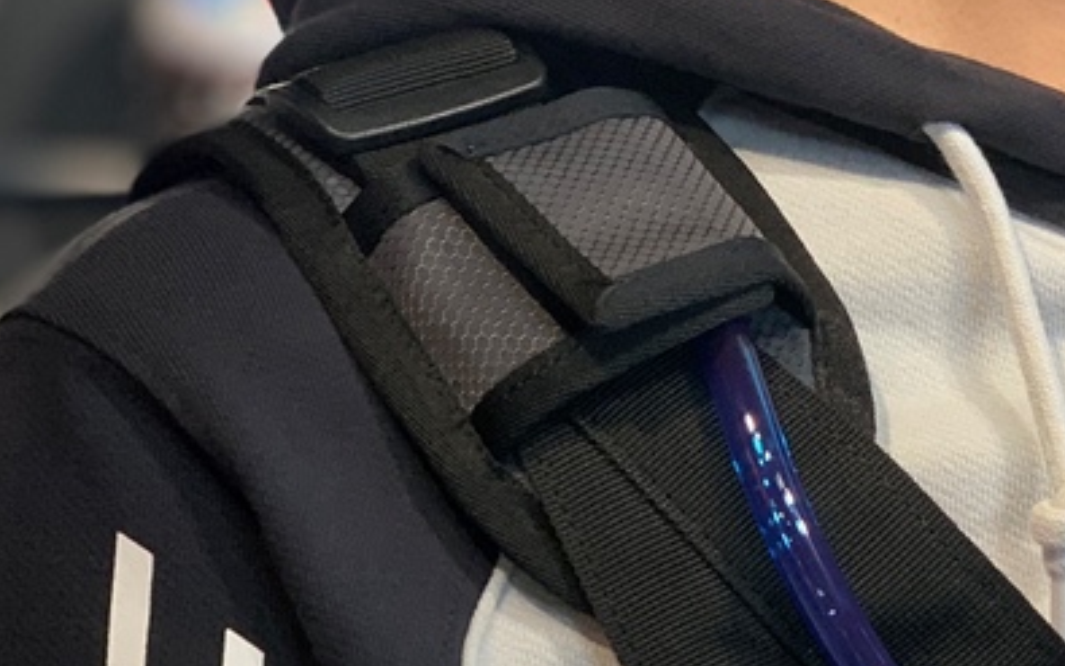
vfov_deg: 9.1
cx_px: 1119
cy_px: 569
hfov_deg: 14.3
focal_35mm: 143
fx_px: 4151
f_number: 2.4
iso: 125
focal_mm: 6
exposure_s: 1/90
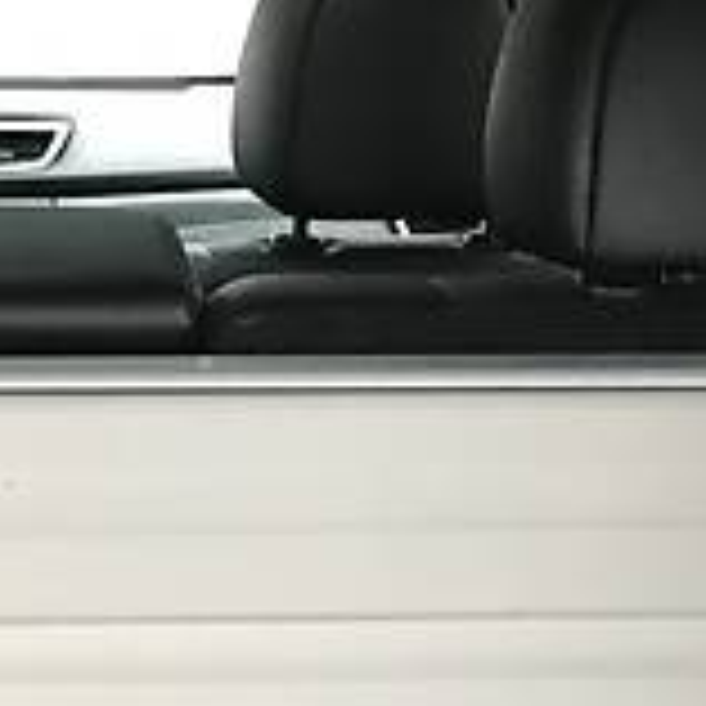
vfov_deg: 13.2
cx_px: -112
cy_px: 985
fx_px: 2907
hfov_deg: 13.5
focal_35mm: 126
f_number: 1.8
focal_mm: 4
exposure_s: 1/8
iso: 100
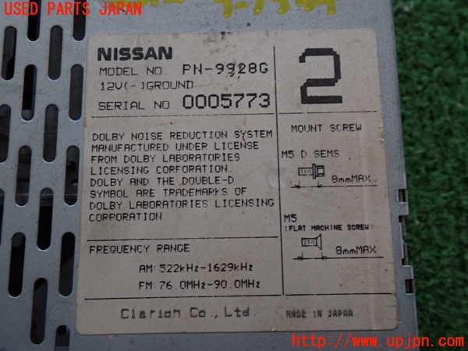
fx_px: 487
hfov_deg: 51.4
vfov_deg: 39.7
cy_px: 176
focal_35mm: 36
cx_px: 234
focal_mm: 6.37
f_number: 2.5
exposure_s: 1/40
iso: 400
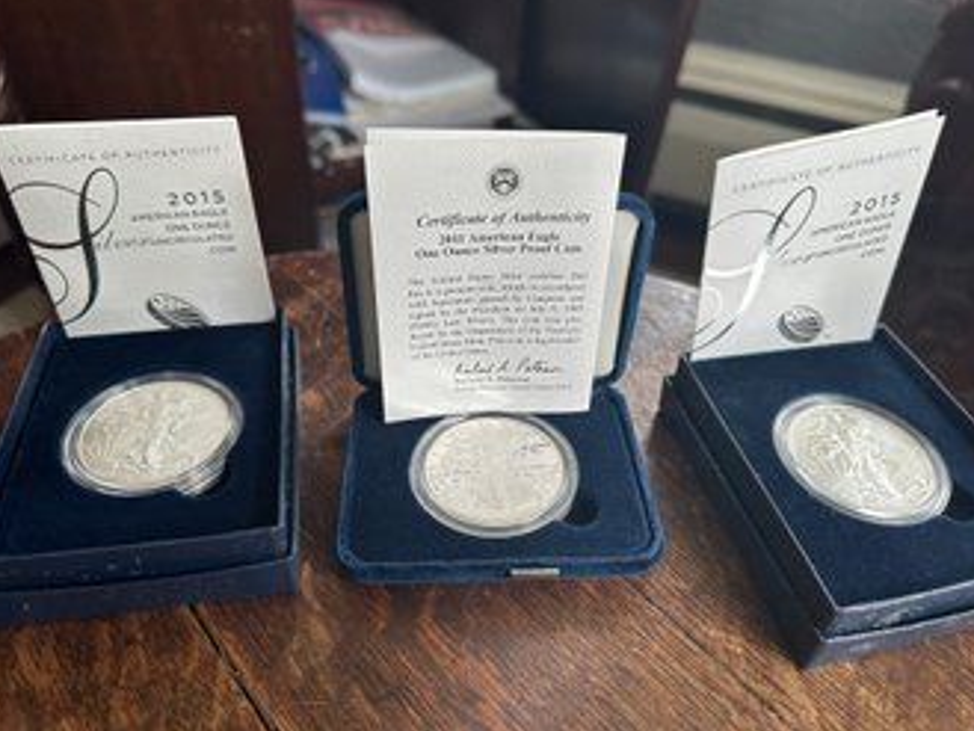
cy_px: 360
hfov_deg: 69.4
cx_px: 493
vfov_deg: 54.9
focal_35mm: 25
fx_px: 704
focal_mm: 6.86
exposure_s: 1/120
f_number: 1.78
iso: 125
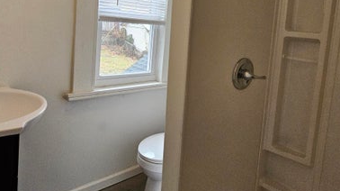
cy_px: 52
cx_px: 191
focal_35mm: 24
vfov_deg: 46.2
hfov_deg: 76.0
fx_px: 216
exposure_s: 1/77.4
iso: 320
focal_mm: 2.2
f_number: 2.2
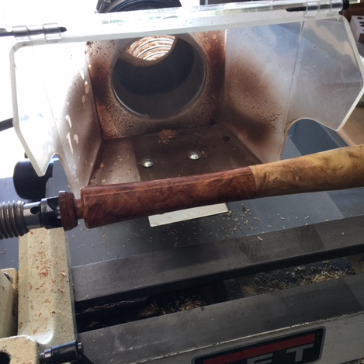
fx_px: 416
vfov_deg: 47.2
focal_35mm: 35
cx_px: 211
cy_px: 179
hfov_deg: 47.0
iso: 40
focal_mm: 4.15
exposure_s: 1/120
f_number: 2.2
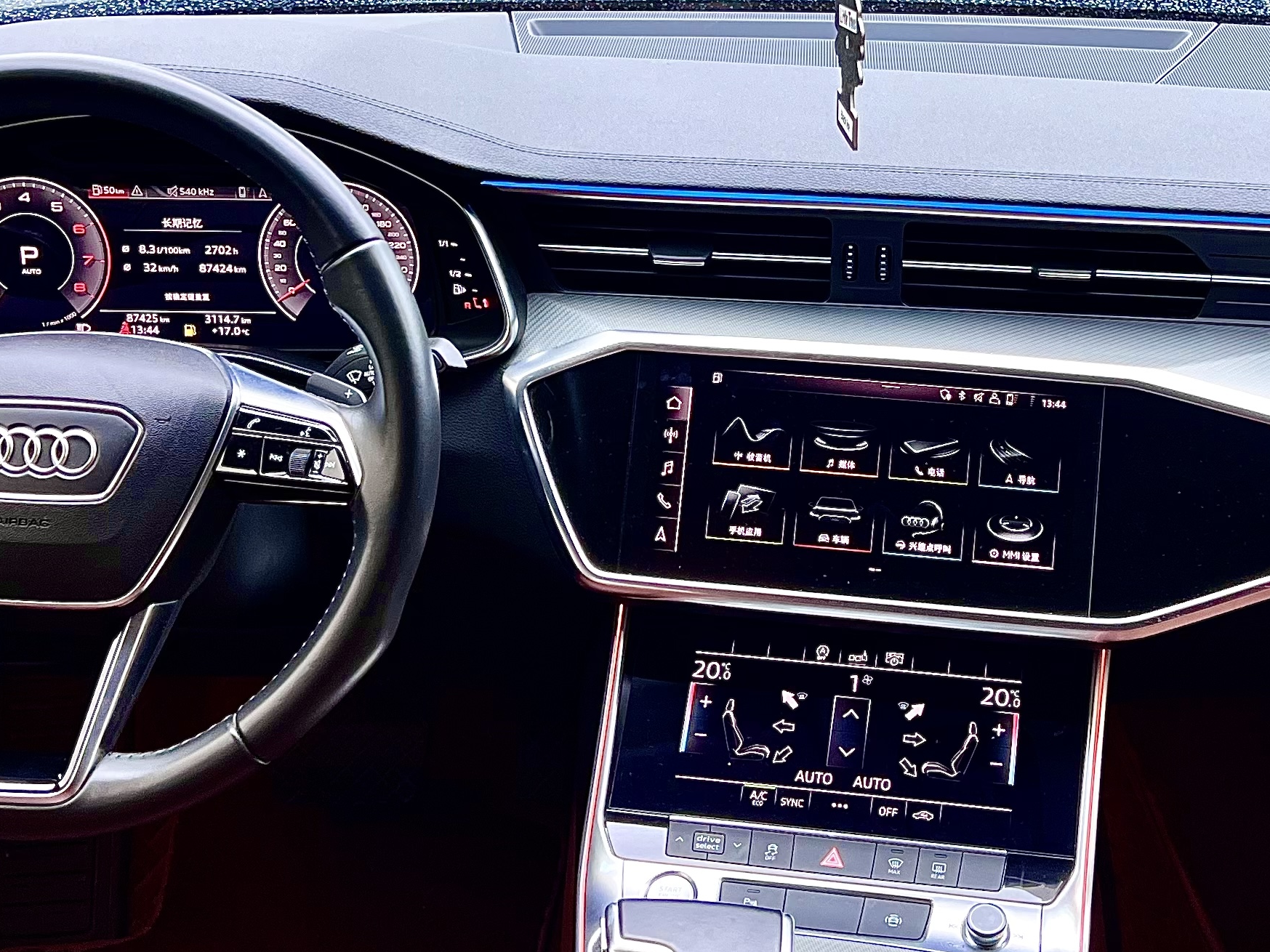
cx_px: 819
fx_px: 2201
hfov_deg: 32.0
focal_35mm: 60
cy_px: 308
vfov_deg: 24.3
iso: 80
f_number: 1.5
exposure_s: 1/121
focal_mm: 5.7
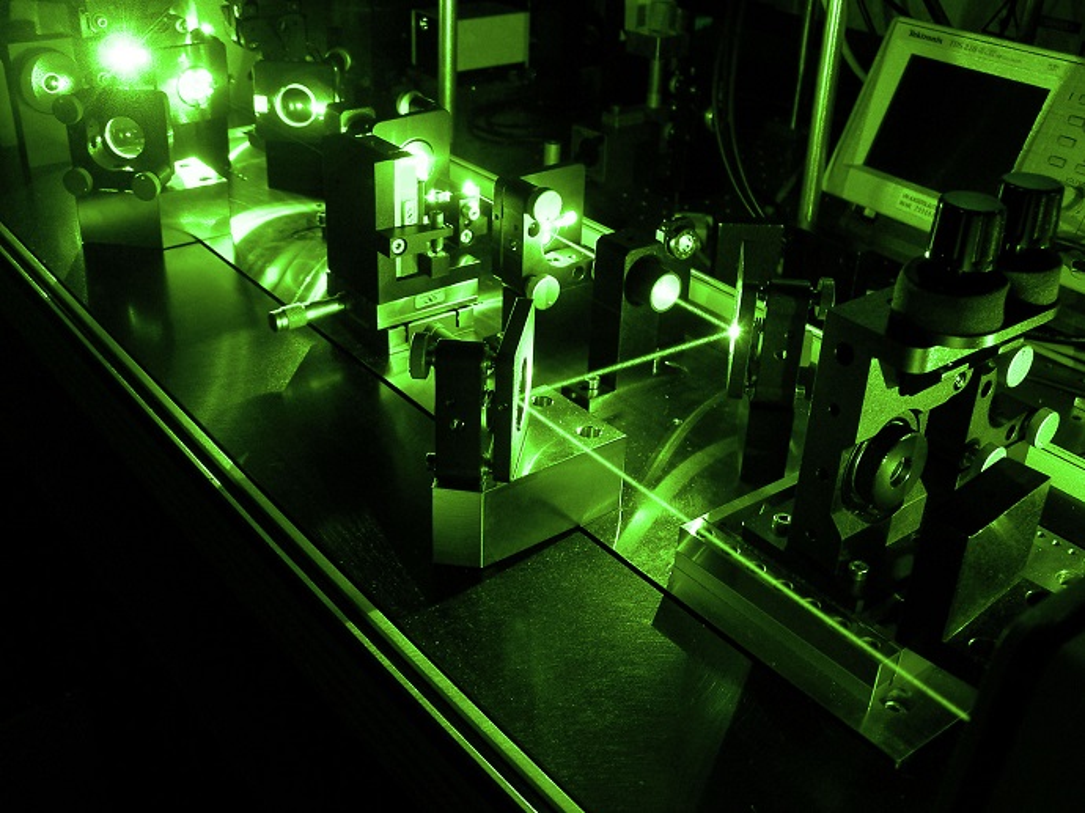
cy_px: 406
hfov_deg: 49.0
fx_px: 1191
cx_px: 542
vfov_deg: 37.7
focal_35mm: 38
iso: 80
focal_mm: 6.3
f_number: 2.8
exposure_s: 16
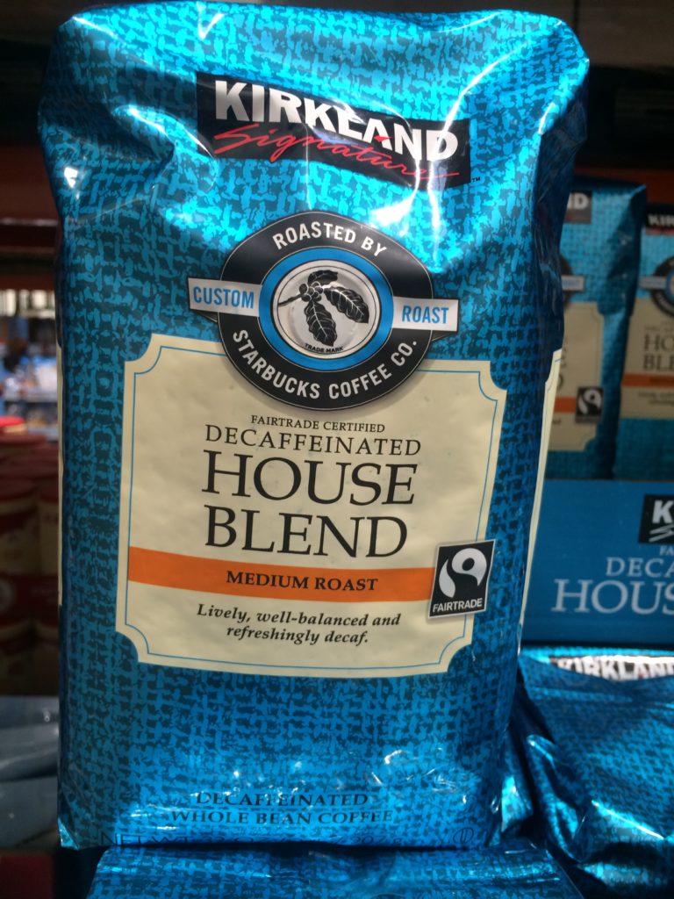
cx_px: 337
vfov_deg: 61.7
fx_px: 753
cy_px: 450
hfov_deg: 48.2
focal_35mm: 29
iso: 125
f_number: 2.2
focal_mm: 4.15
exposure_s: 1/33
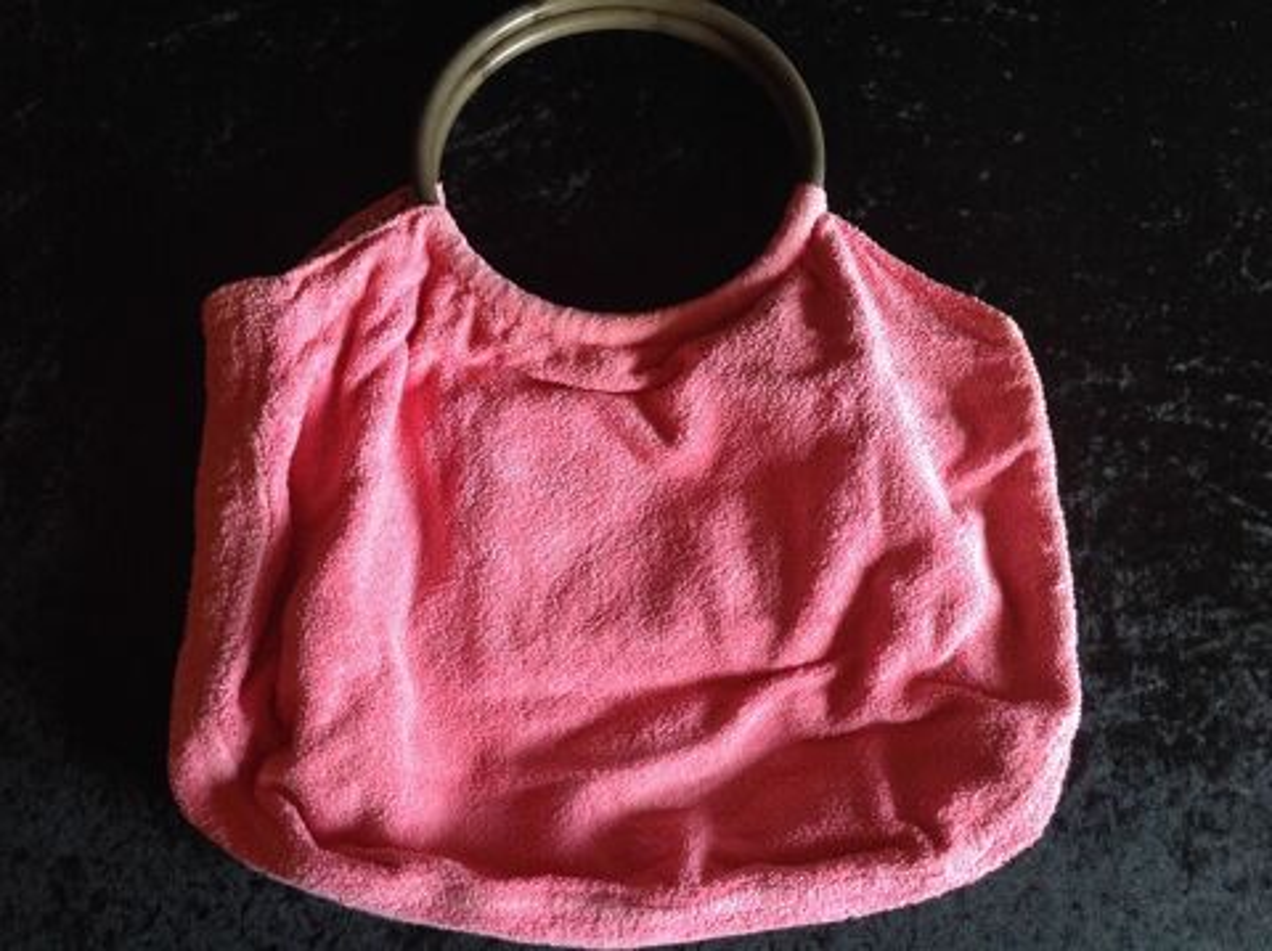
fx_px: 1285
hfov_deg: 52.7
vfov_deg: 40.6
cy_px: 476
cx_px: 636
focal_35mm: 35
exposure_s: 1/15
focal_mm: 4.28
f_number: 2.4
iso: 125
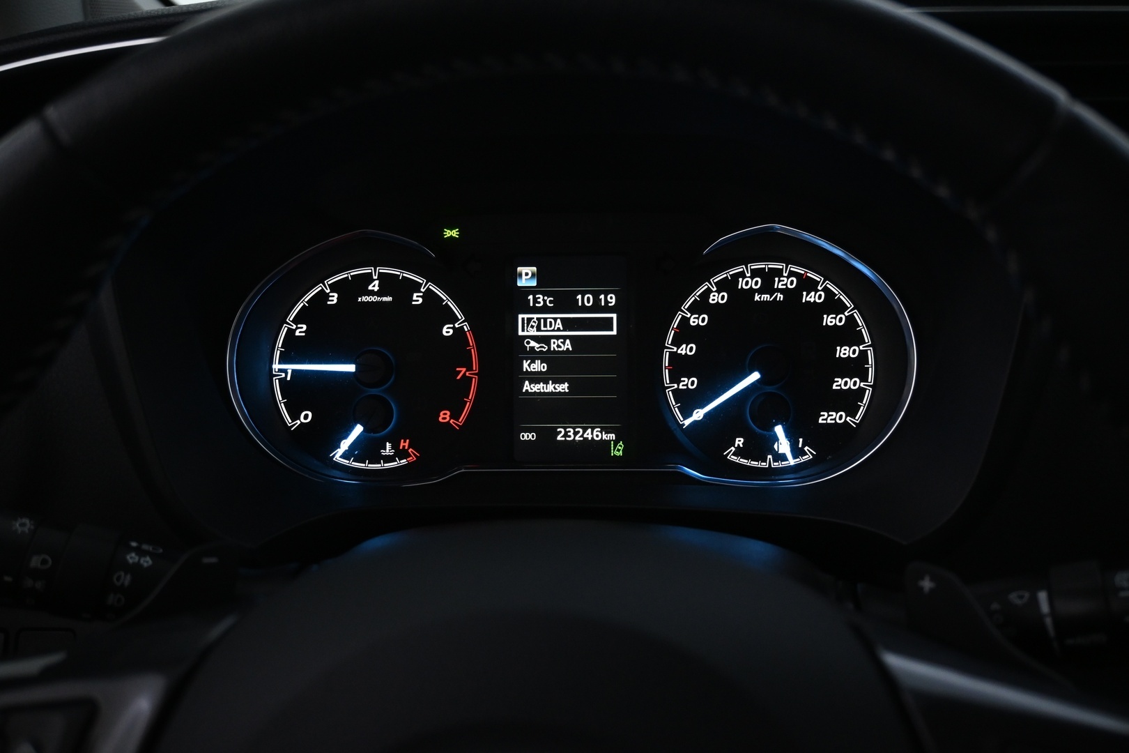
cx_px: 564
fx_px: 964
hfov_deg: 60.7
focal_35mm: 31
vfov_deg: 42.6
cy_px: 376
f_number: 3.8
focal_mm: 20.5
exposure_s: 1/30
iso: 1400
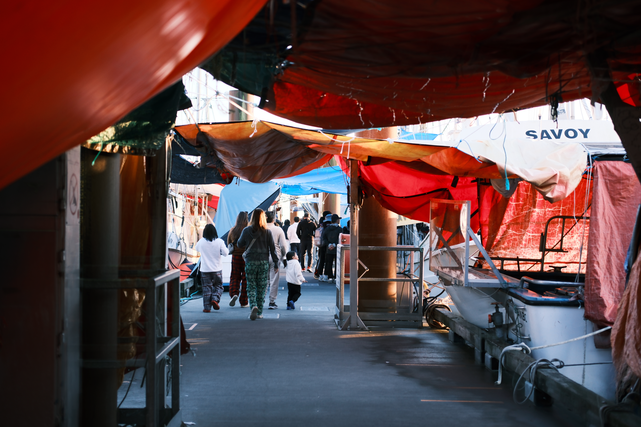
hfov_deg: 37.5
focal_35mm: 53
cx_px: 320
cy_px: 214
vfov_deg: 25.5
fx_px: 944
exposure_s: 1/125
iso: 125
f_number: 2
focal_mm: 35
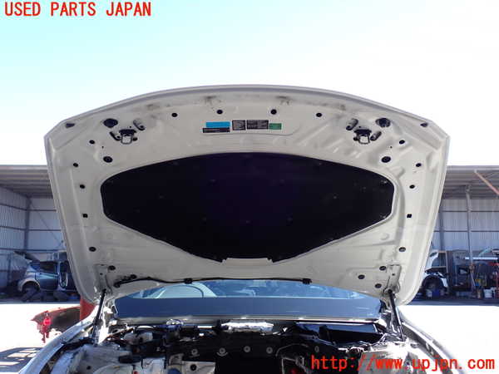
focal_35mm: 38
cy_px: 187
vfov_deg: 37.7
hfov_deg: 49.0
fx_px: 548
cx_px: 250
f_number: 3.5
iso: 100
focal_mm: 6.83
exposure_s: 1/160
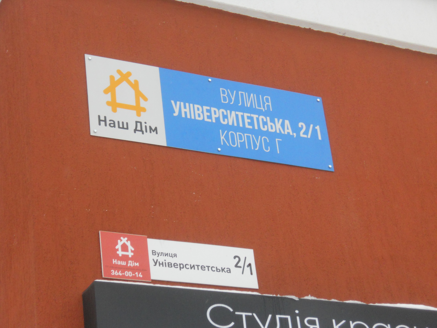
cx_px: 218
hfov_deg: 19.6
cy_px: 164
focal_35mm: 100
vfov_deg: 14.8
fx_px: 1262
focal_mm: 17.9
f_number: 5.4
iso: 400
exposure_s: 1/200
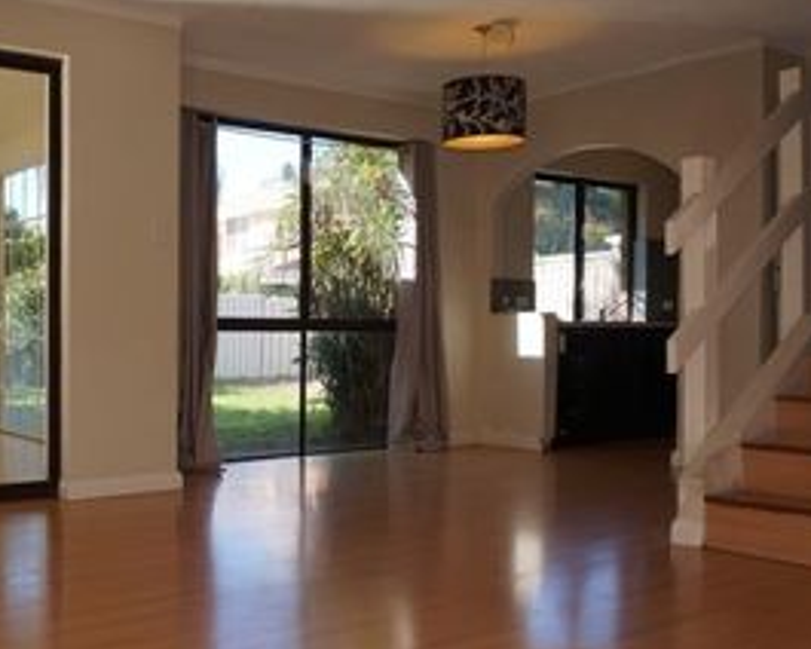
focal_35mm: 40
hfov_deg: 44.3
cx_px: 202
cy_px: 354
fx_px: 960
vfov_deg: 37.3
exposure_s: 1/160
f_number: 4
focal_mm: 16
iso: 100
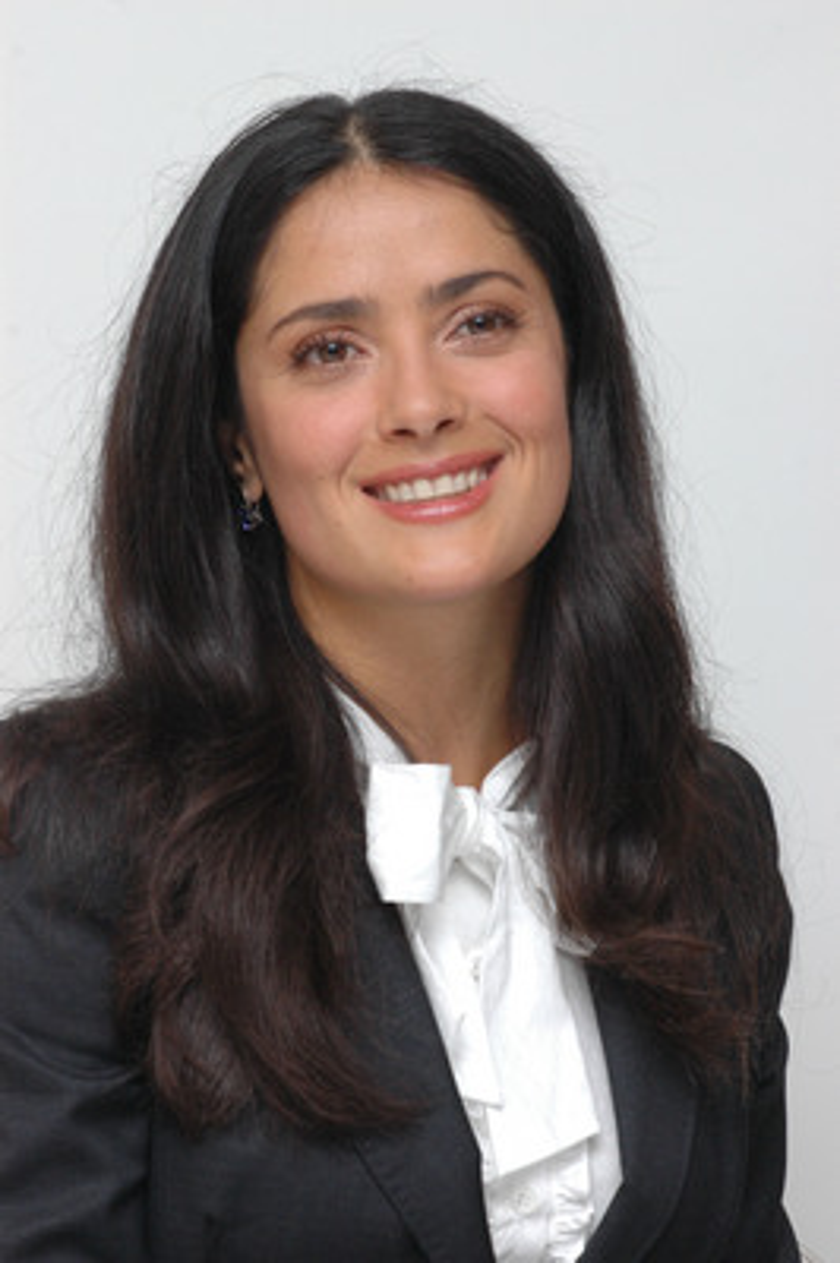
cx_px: 420
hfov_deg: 8.2
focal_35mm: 168
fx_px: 5890
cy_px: 632
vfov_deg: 12.2
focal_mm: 112
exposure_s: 1/1250
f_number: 8
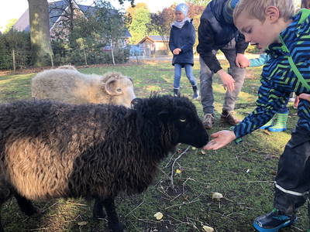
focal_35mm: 28
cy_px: 116
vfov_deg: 49.7
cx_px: 155
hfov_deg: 63.4
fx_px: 251
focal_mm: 4
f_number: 1.8
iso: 50
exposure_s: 1/120
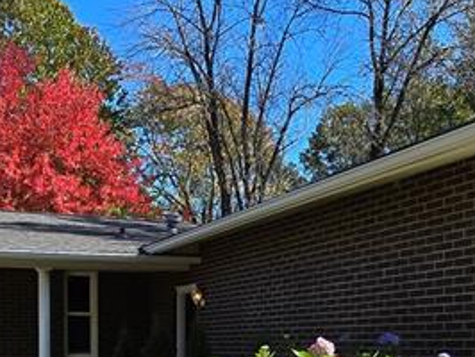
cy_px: 355
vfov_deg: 27.5
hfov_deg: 38.1
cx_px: 212
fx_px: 687
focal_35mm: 50
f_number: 2.2
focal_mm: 2.2
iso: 50
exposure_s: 1/1173
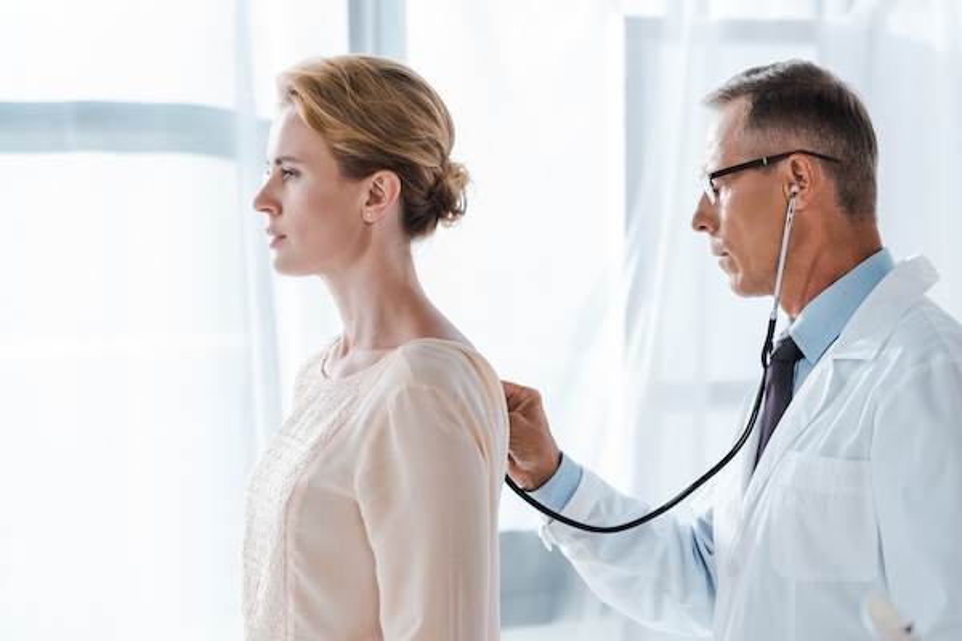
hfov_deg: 16.4
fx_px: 3340
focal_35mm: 125
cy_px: 320
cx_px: 481
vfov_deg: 11.0
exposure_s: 1/160
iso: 125
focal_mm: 125
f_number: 5
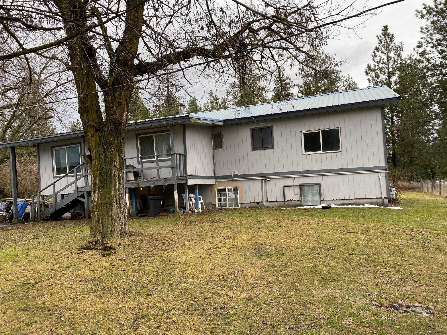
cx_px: 224
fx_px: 336
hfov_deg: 67.3
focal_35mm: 26
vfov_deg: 53.1
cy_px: 168
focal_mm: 4.25
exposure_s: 1/288
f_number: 1.8
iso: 32
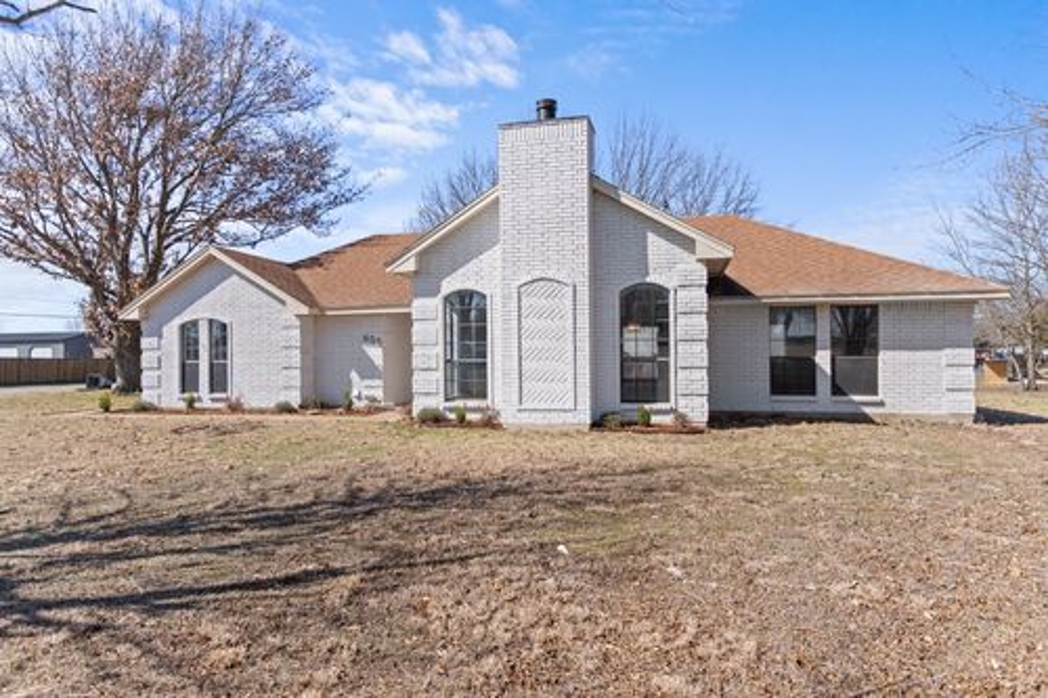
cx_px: 524
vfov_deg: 60.2
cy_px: 349
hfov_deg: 82.0
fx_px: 602
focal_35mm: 21
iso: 200
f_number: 3.2
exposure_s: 1/2500
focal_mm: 13.8
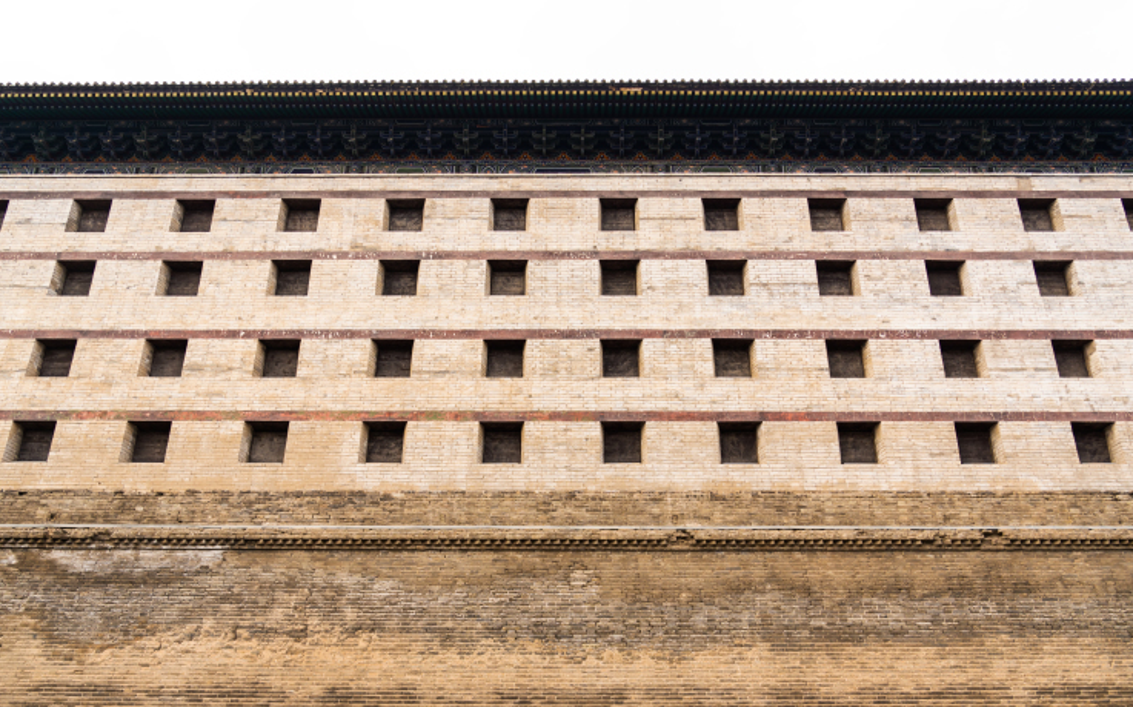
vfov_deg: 36.9
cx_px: 569
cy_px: 471
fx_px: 1049
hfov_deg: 56.7
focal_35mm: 34
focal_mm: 24
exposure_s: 1/60
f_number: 4
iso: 100
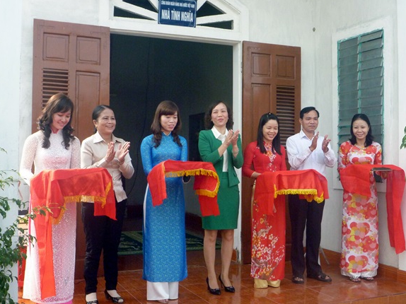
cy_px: 146
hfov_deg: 41.3
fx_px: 539
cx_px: 209
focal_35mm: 46
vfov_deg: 31.5
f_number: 4.3
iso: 400
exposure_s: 1/500
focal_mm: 7.8
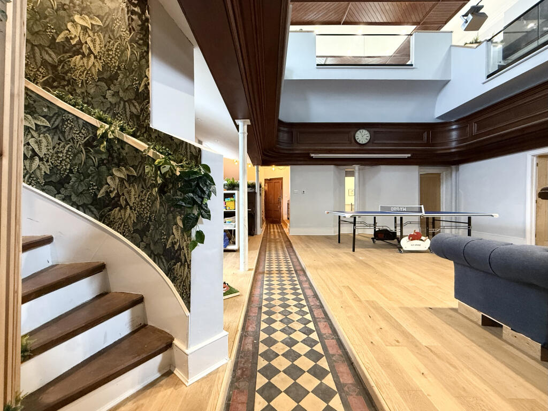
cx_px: 274
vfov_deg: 85.7
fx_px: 222
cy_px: 206
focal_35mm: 14
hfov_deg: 102.1
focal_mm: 2.22
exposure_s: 1/50
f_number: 2.2
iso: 500
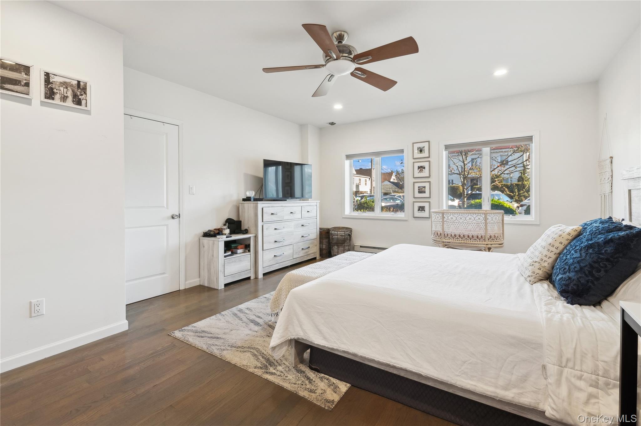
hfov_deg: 100.4
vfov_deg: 77.2
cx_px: 320
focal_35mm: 15
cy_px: 213
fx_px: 267
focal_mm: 15
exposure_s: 1/13
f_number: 14
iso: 640
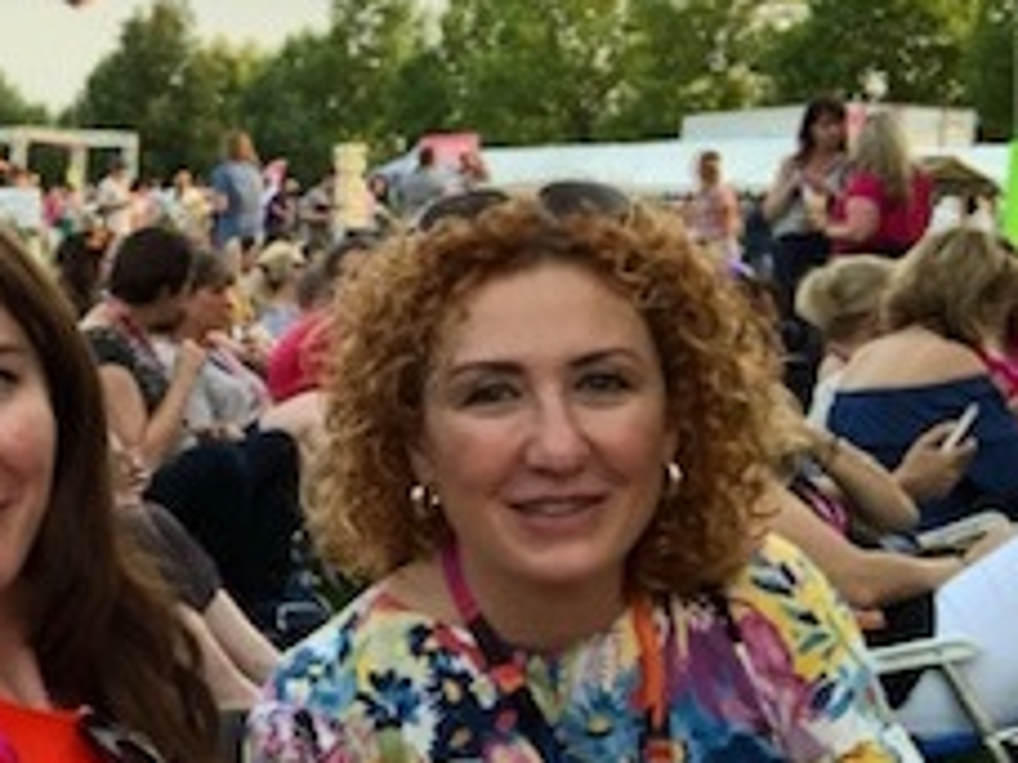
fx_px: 2647
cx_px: -125
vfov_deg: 16.3
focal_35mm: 90
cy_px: 551
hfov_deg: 20.7
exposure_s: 1/120
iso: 50
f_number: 2.2
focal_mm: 2.87
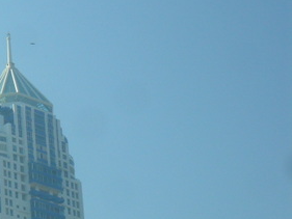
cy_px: 225
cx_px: -123
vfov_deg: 9.9
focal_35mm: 148
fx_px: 1249
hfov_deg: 12.8
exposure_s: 1/1000
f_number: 5
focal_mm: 9.3
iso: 100
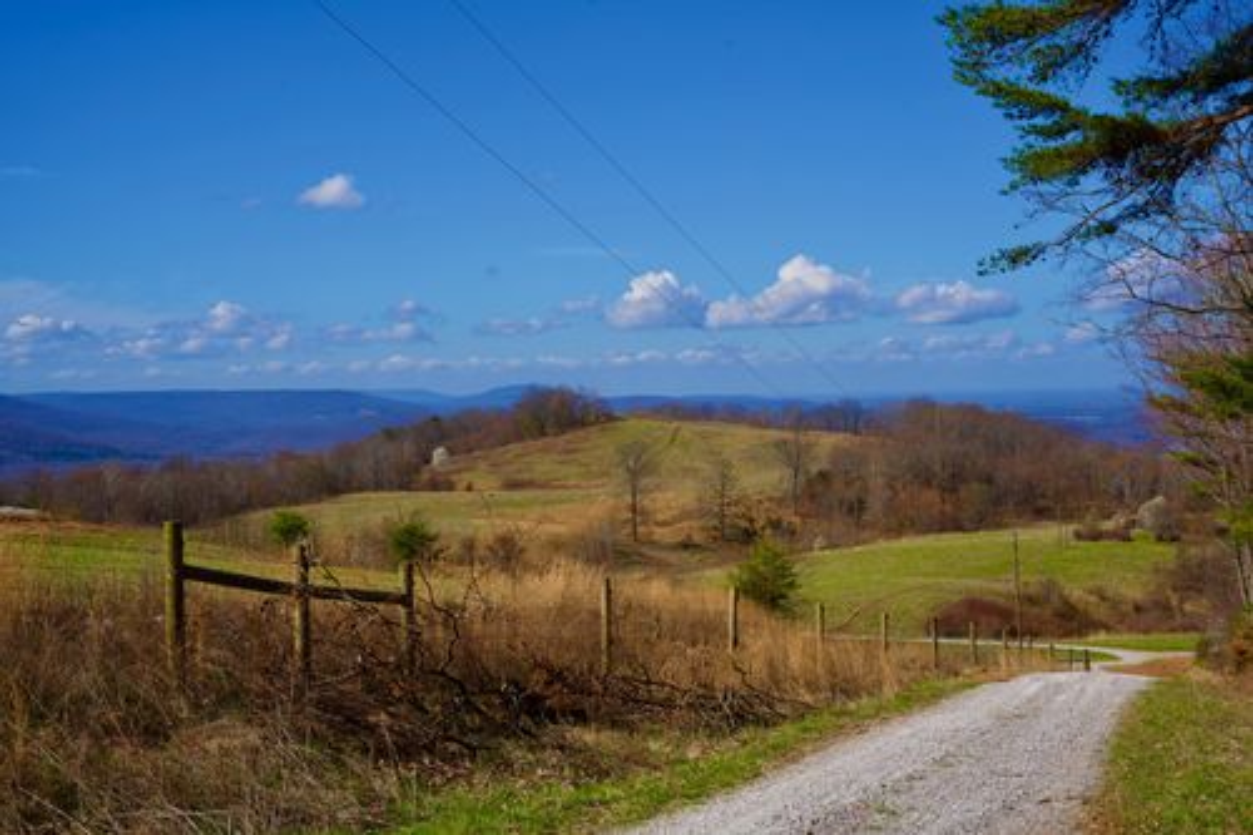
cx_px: 626
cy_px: 418
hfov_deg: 42.7
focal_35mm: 46
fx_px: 1604
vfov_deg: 29.2
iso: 100
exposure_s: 1/250
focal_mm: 46.1
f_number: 10
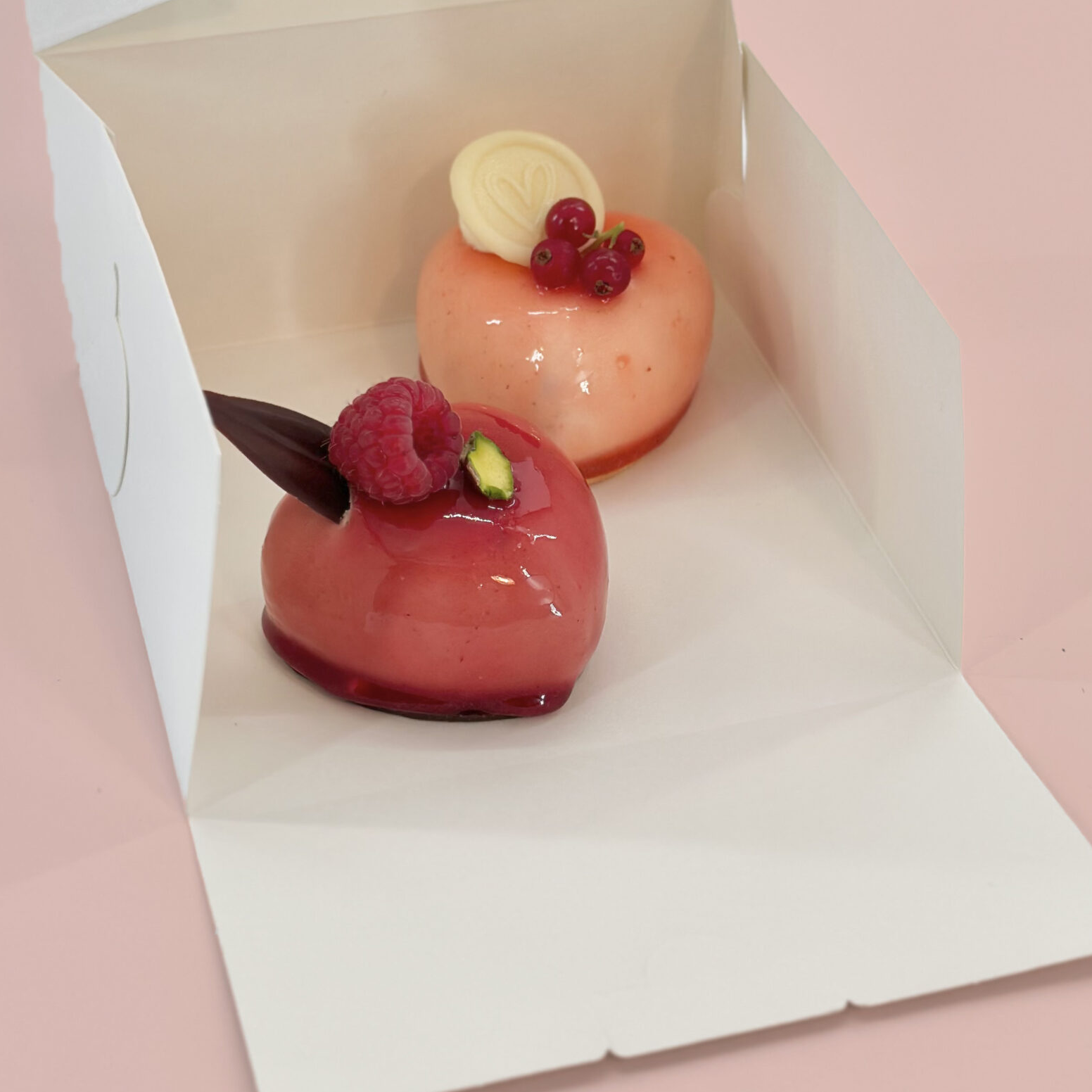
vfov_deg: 24.6
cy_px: 455
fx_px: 2498
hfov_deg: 24.7
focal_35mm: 70
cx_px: 554
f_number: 1.78
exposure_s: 1/962
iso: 80
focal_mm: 6.86
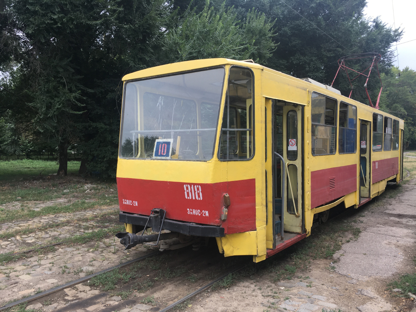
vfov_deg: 48.2
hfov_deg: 61.7
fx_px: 349
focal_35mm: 29
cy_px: 156
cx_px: 208
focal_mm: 4.15
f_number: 2.2
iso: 25
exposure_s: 1/197
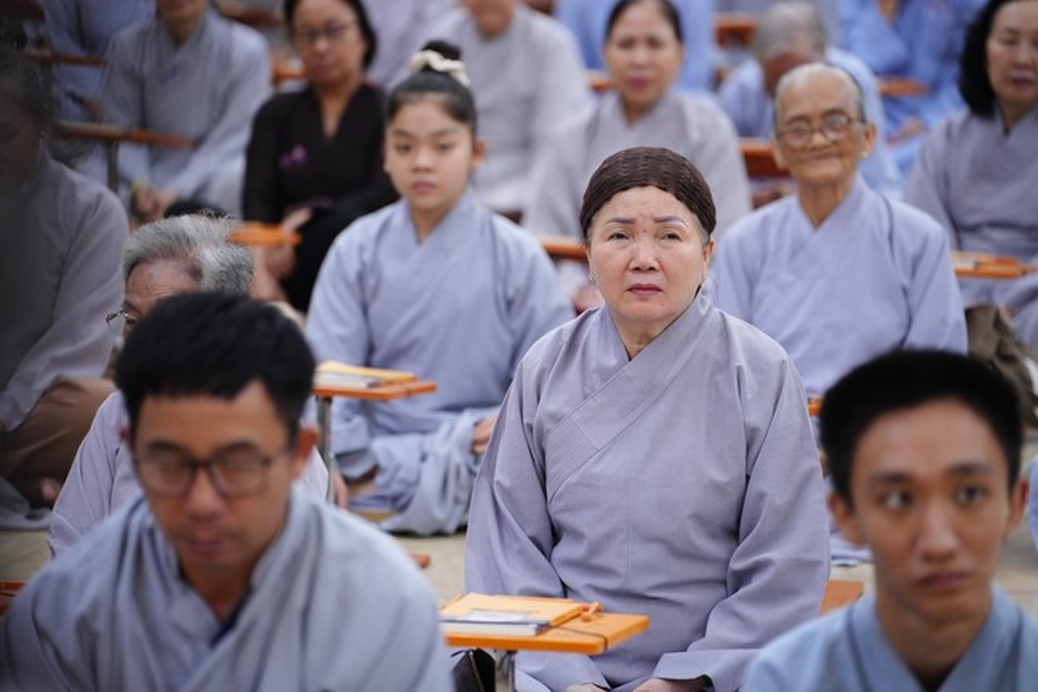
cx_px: 519
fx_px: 4326
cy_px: 346
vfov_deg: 9.2
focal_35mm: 150
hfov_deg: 13.7
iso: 2500
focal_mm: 150
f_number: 2.8
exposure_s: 1/100
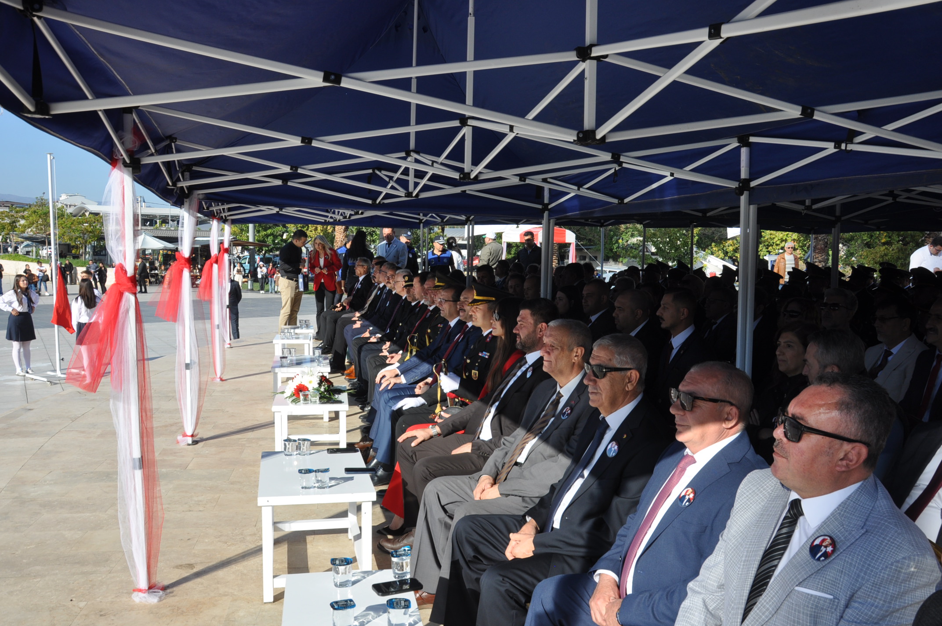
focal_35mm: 32
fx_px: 823
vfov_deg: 41.6
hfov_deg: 59.6
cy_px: 313
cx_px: 471
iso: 200
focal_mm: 21
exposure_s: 1/160
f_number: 13
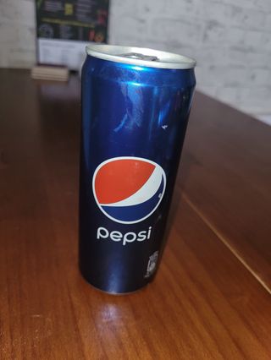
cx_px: 136
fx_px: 271
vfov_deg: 67.3
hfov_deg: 53.1
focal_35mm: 26
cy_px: 180
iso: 125
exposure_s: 1/23
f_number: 1.8
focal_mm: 5.4
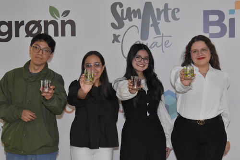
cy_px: 80
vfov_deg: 16.5
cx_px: 120
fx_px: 550
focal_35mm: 82
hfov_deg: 24.6
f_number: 6.3
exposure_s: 1/200
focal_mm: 55
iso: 2000
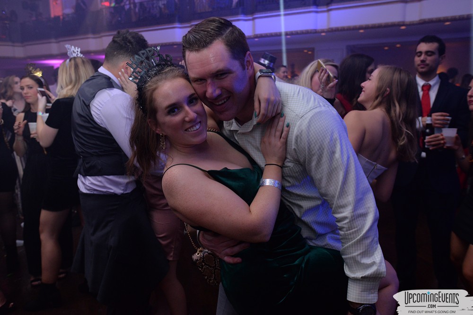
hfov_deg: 65.5
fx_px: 368
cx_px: 236
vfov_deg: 46.4
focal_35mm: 28
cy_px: 158
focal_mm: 28
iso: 2000
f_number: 4.5
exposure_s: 1/80
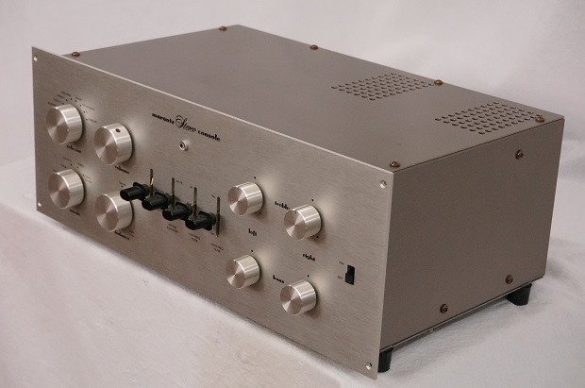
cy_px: 194
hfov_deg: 27.0
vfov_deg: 18.1
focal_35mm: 75
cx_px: 292
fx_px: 1217
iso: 3200
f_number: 10
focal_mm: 50
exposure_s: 1/160
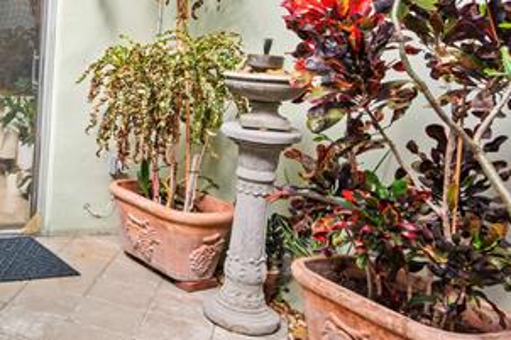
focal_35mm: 45
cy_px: 98
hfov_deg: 35.1
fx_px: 638
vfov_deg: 29.5
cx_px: -95
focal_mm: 17
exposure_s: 1/13
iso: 320
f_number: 9
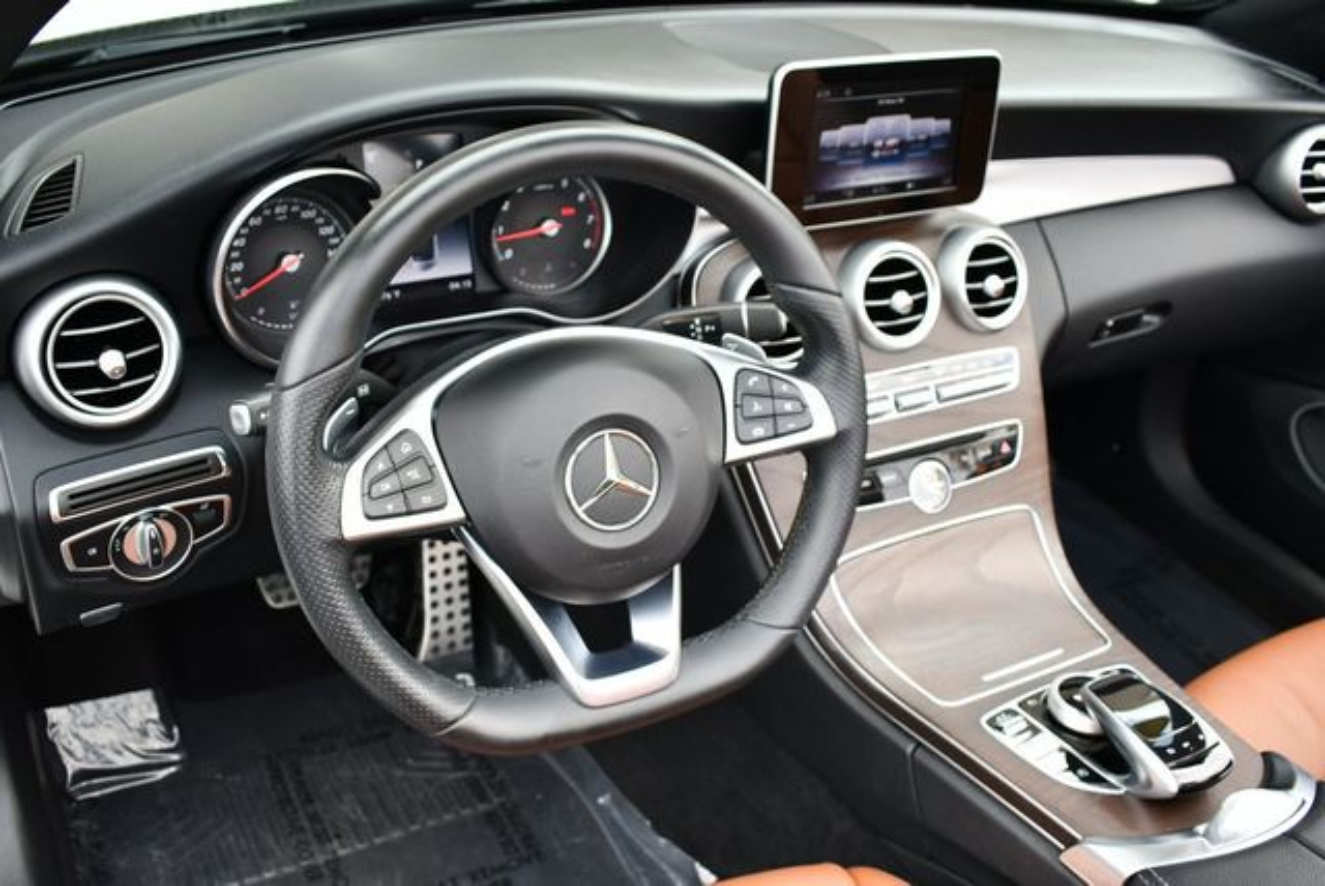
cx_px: 662
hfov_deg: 53.1
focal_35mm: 36
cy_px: 443
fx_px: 1326
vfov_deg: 36.9
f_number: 4
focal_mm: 18
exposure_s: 1/250
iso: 400
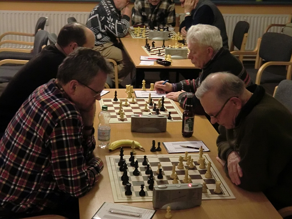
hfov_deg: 29.8
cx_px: 146
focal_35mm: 65
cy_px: 110
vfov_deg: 22.6
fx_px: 548
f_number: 4.4
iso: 800
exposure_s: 1/10
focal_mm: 11.6
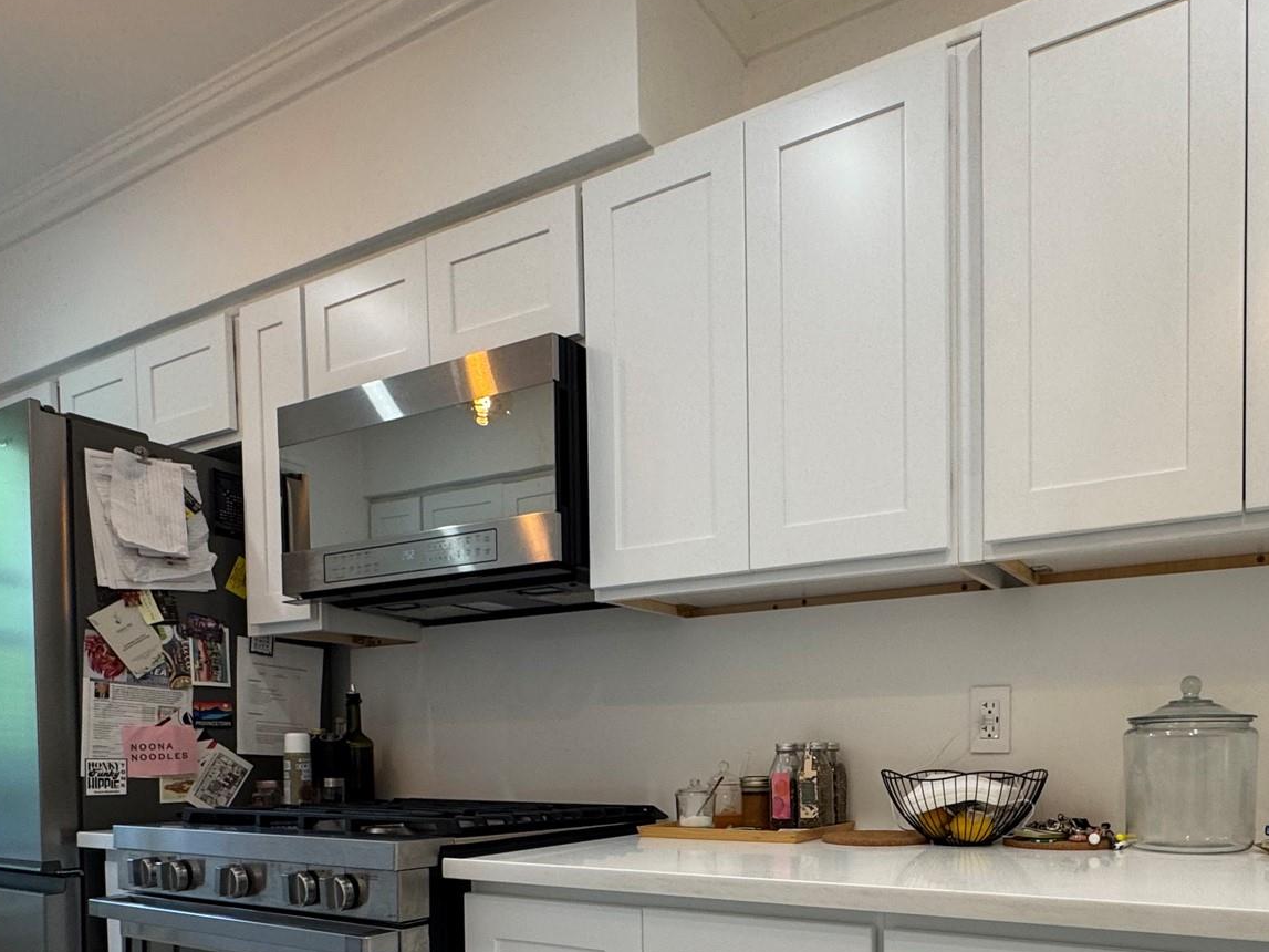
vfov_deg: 51.0
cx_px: 783
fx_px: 916
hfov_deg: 68.4
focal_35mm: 25
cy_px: 782
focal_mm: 2.22
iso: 160
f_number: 2.2
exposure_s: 1/120
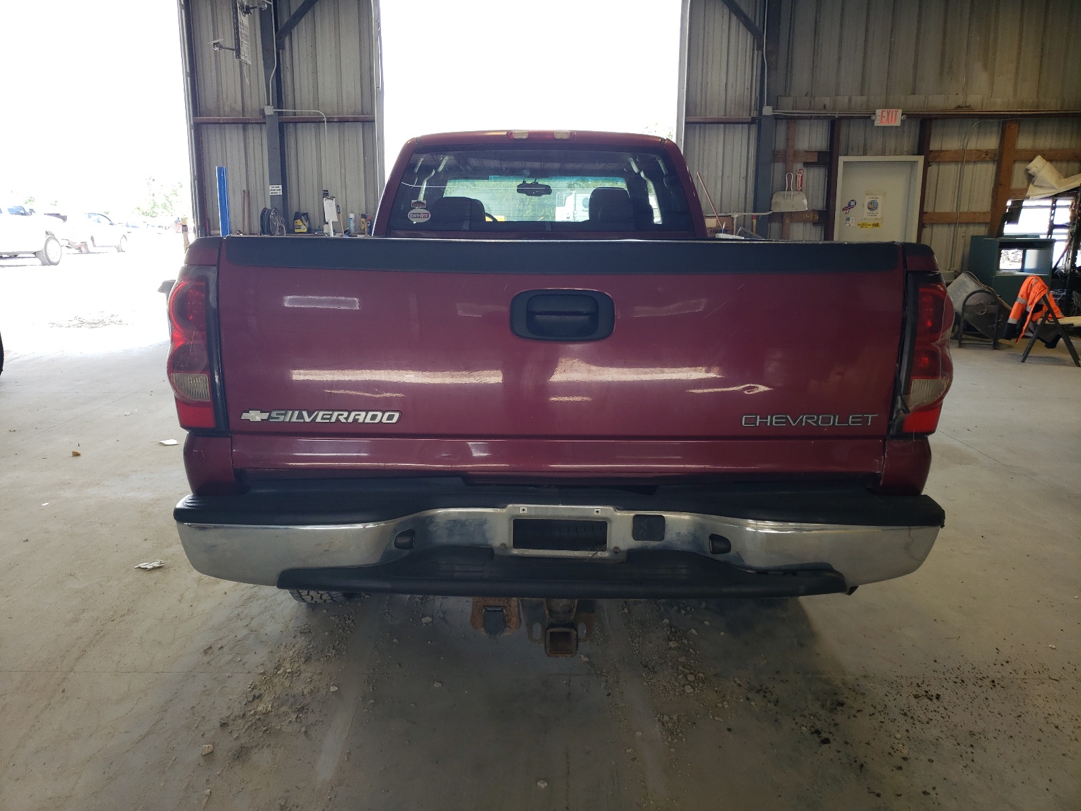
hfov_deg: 67.3
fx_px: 812
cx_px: 540
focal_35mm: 26
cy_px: 406
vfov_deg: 53.1
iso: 50
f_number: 1.5
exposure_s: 1/145
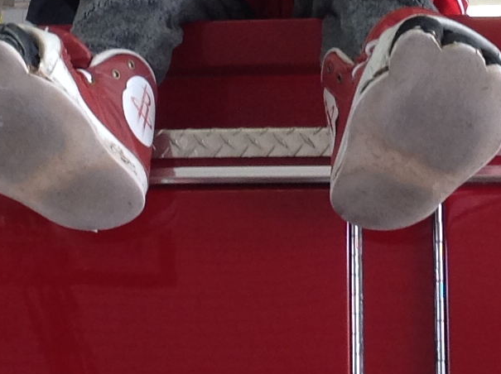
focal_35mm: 150
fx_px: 2168
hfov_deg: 13.2
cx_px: 241
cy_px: -191
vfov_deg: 9.6
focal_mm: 4.28
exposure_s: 1/40
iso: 50
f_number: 2.4
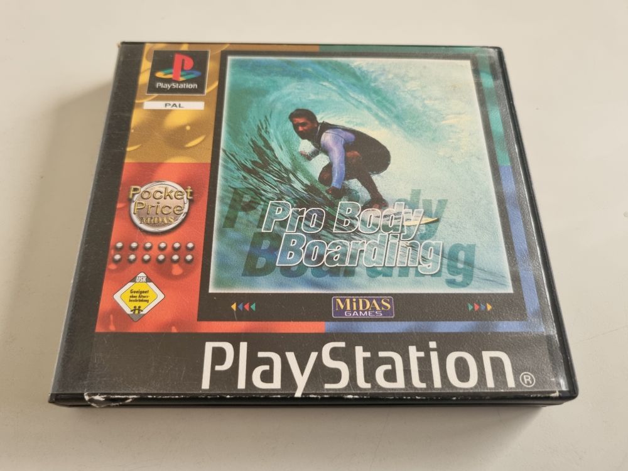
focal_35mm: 26
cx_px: 314
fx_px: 472
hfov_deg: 67.3
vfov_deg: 53.1
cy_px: 236
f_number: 1.8
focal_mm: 5.4
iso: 250
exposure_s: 1/50
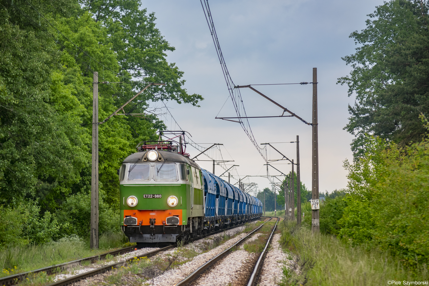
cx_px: 214
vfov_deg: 9.1
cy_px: 143
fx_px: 1787
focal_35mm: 150
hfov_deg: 13.7
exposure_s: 1/500
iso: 320
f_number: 4.5
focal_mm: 100
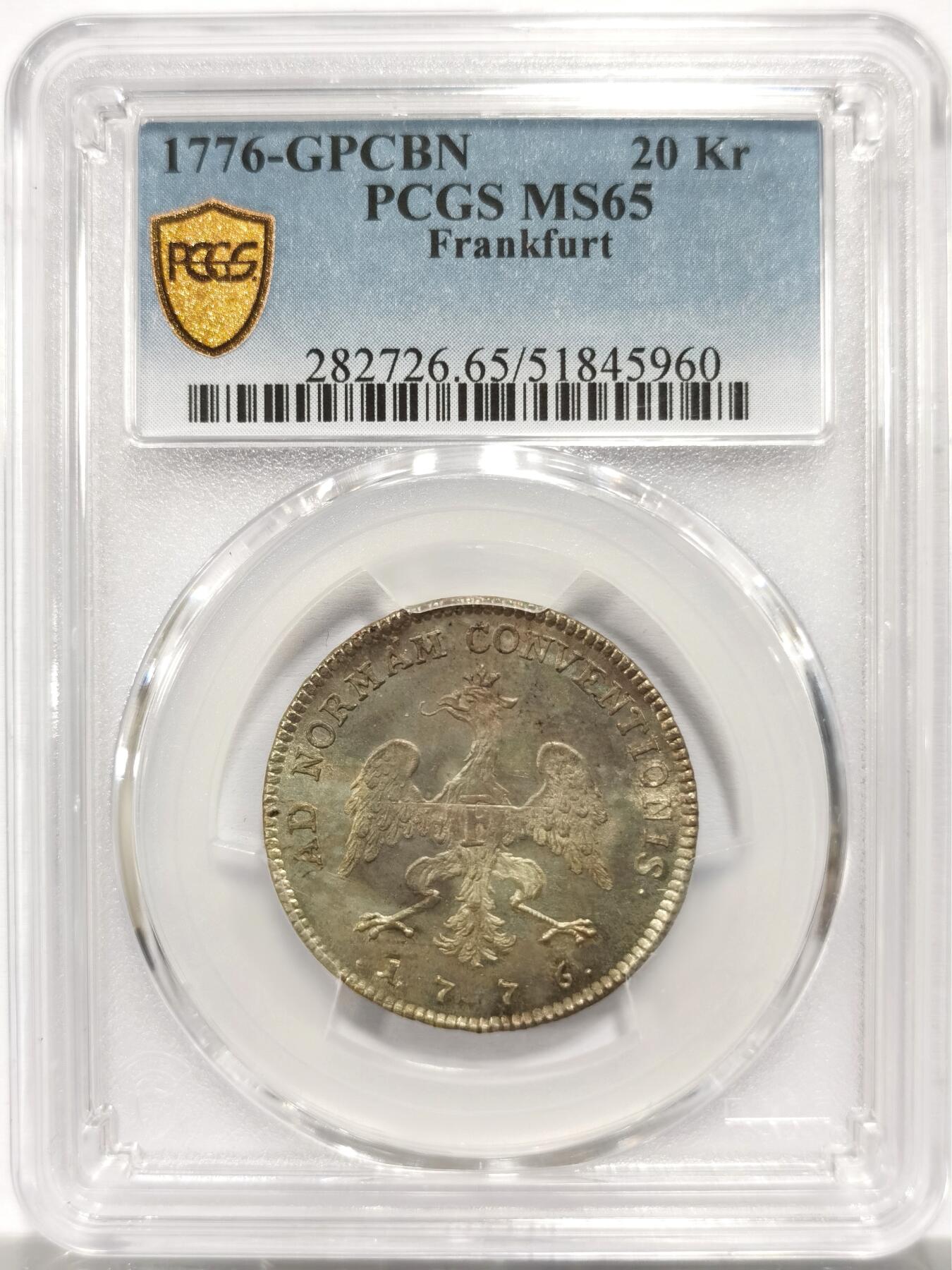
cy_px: 635
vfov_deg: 35.5
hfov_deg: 27.0
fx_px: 1980
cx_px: 476
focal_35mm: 54
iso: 160
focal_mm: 5.56
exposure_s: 1/100
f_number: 16
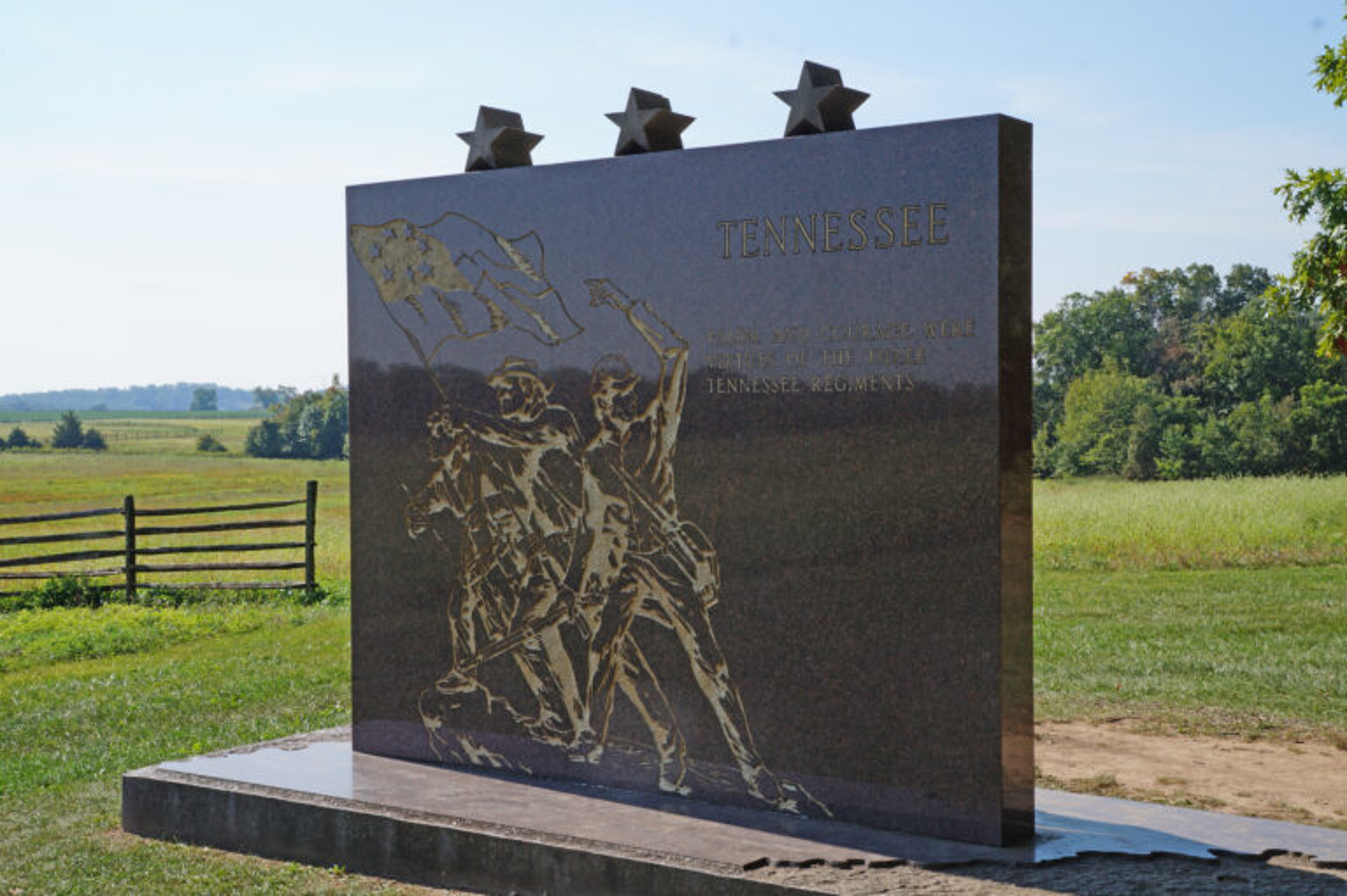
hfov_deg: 43.6
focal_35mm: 45
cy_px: 448
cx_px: 674
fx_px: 1683
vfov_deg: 29.8
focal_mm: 30
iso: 100
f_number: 16
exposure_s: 1/80
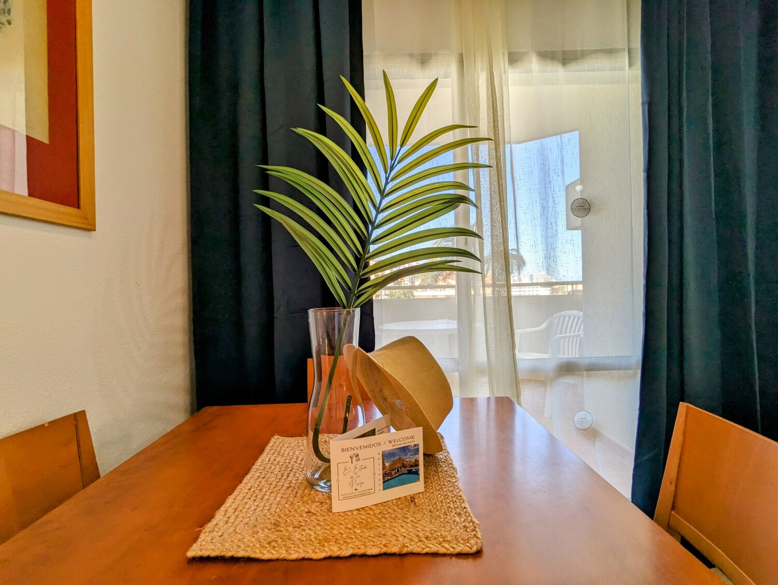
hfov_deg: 94.4
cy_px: 292
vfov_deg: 78.2
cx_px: 389
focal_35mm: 16
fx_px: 360
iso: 45
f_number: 2.2
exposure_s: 1/258
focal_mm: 2.35
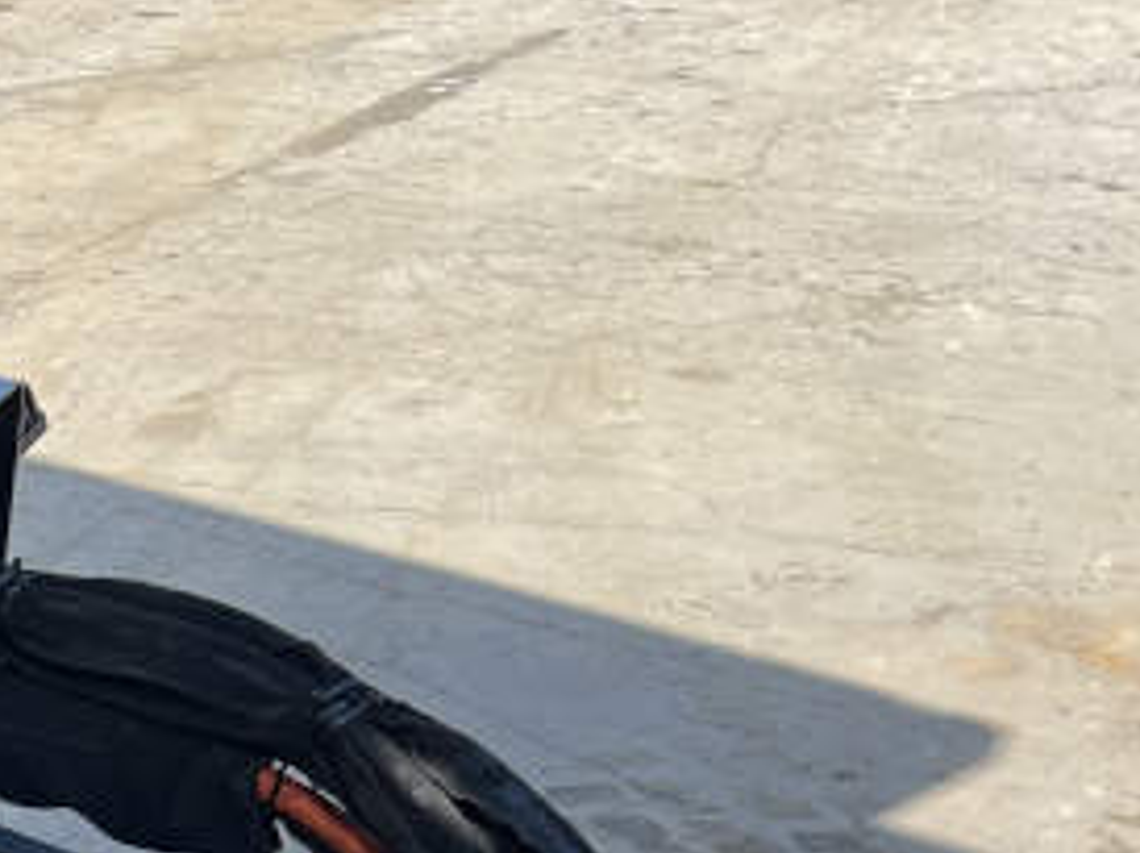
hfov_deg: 19.0
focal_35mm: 95
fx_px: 3126
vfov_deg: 14.2
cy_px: 1419
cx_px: -370
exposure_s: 1/1488
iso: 50
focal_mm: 5.7
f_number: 1.5
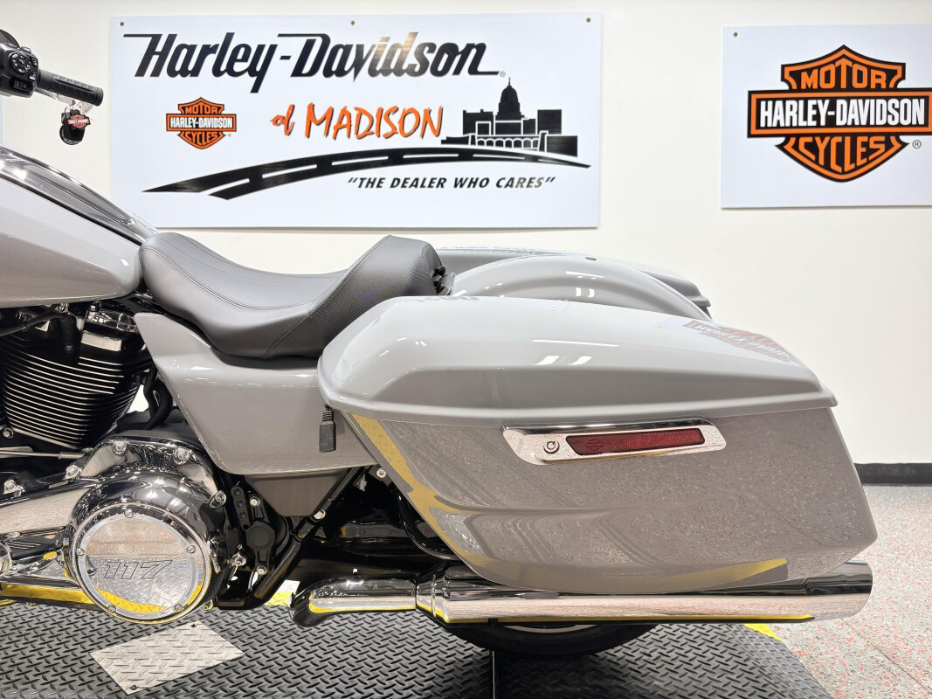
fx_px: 700
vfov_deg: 53.1
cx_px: 466
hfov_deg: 67.3
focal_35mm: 26
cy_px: 350
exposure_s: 1/120
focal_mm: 5.96
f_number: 1.6
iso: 40
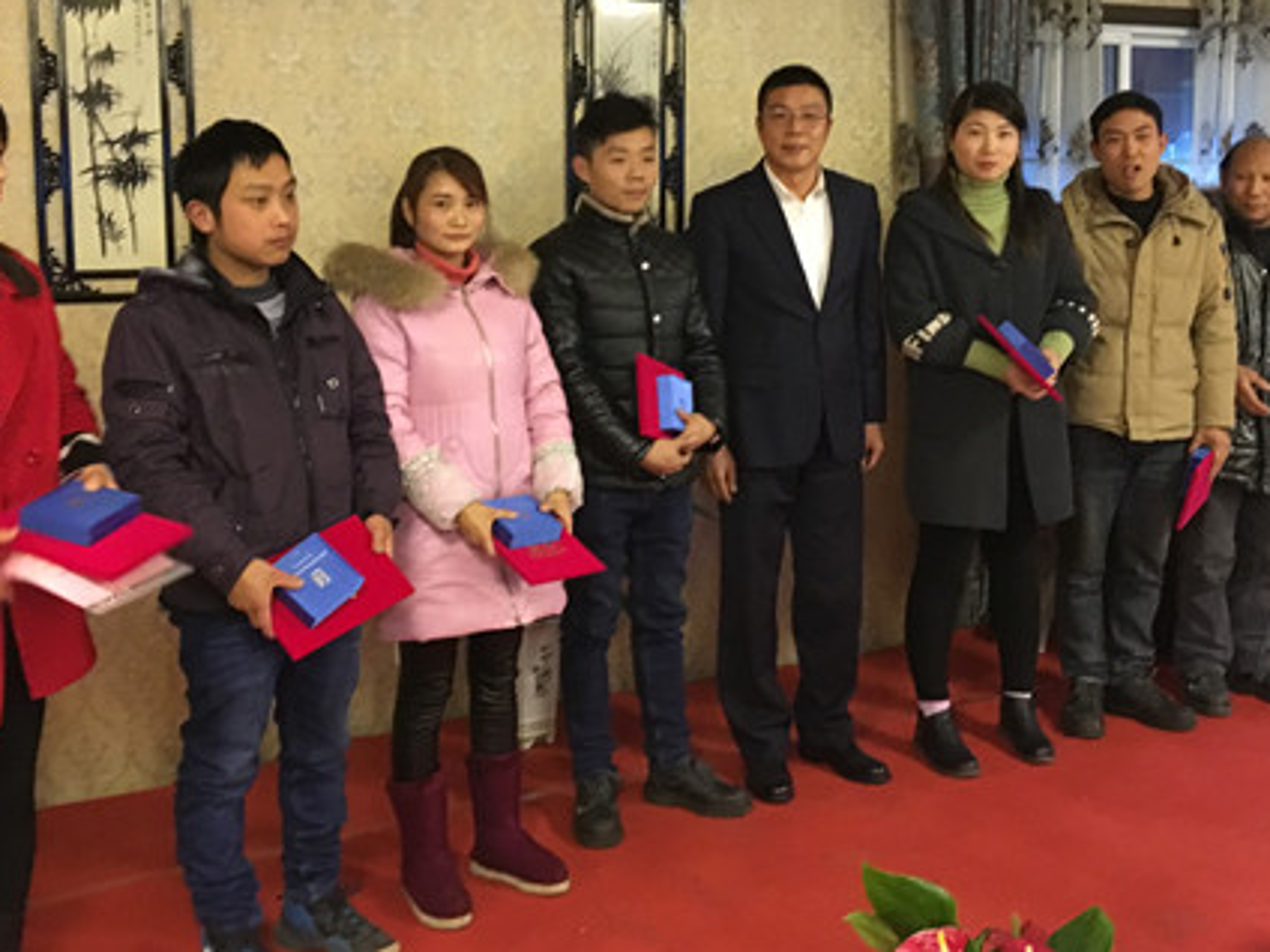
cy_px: 320
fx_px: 1504
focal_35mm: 41
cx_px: 644
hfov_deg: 45.8
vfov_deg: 34.8
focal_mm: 4.15
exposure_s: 1/17
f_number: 2.2
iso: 320
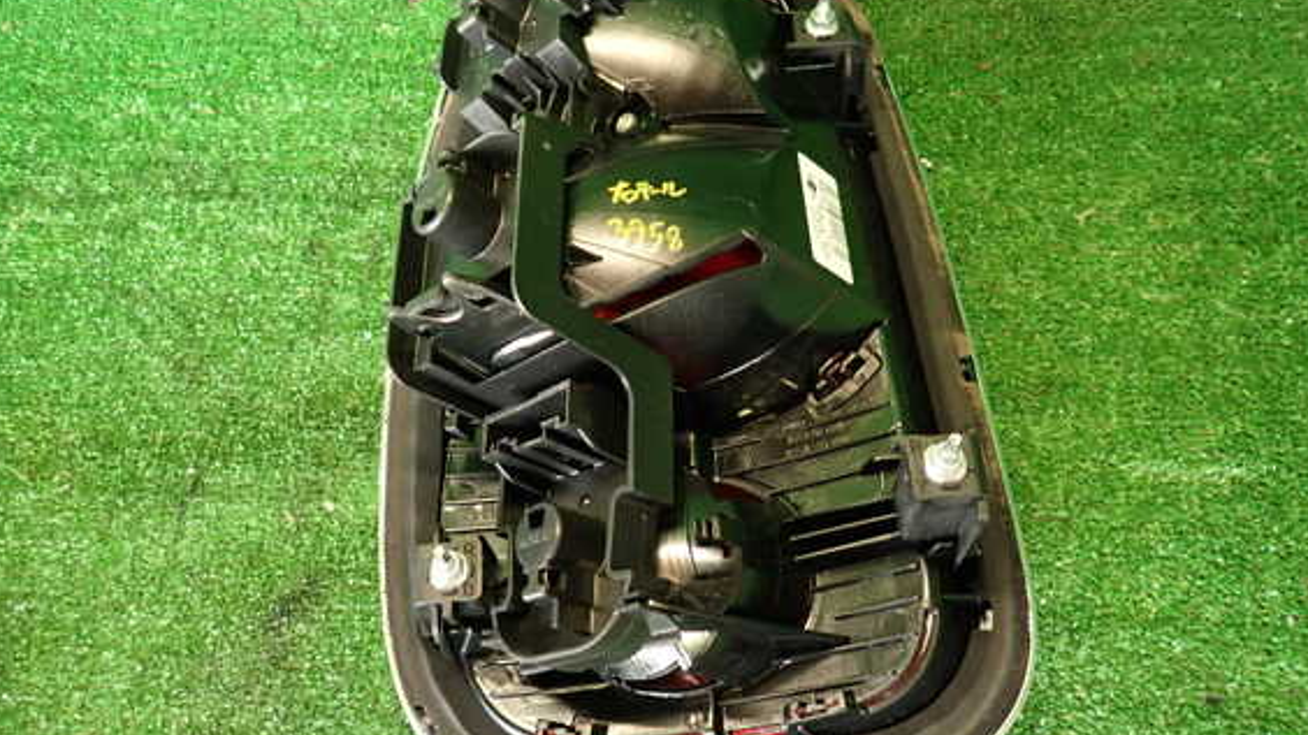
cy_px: 376
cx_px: 659
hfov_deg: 66.1
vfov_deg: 40.2
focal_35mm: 29
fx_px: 1006
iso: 250
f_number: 2
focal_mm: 4.5
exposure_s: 1/30
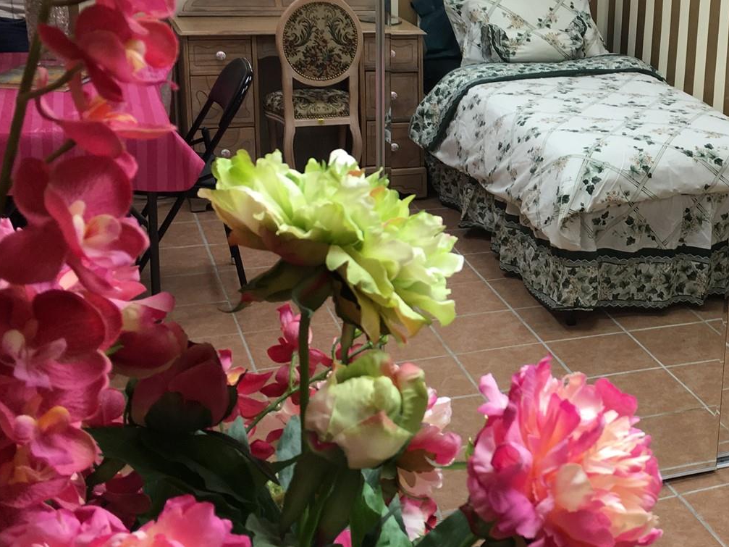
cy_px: 162
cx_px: 697
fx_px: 1242
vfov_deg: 24.6
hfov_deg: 30.8
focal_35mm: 59
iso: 32
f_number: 2.2
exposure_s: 1/40
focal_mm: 4.15
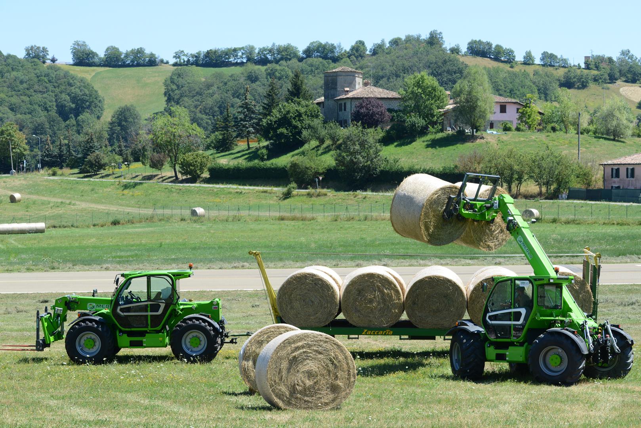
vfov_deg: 14.0
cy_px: 214
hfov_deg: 20.8
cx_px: 320
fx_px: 1745
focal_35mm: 98
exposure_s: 1/400
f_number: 10
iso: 320
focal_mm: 98
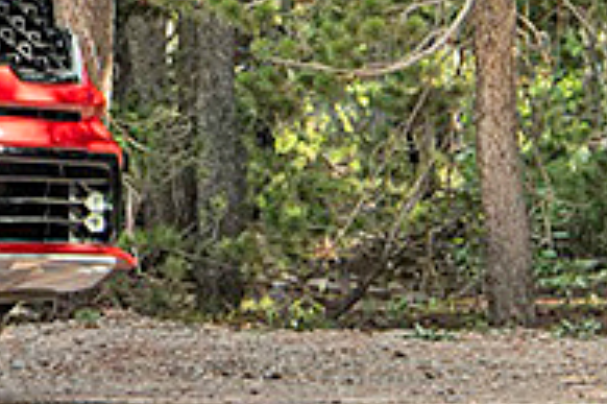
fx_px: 4346
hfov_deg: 7.6
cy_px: -124
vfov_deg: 5.3
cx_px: -707
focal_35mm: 258
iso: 640
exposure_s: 1/100
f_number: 8
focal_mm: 50
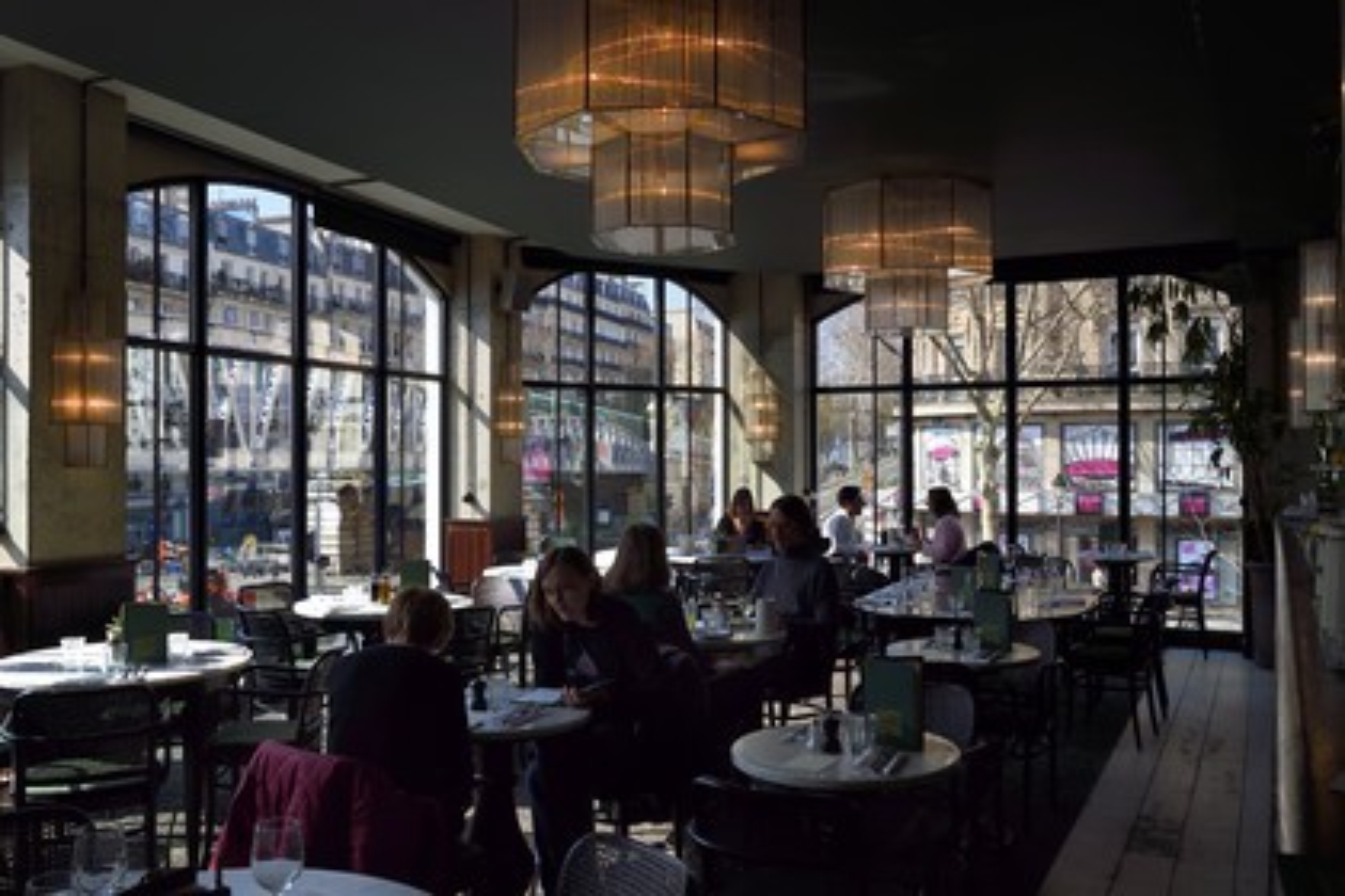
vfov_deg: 43.6
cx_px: 672
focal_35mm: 30
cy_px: 448
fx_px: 1121
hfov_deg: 61.9
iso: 200
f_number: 11
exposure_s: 1/160
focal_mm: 30
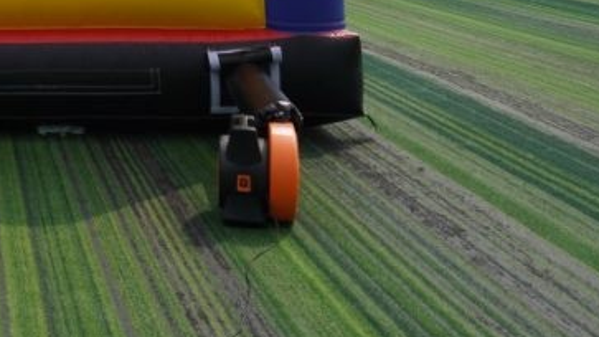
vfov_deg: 15.4
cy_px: -201
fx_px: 1127
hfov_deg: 25.9
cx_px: -158
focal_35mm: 71
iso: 100
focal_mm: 16
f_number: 8
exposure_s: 1/320
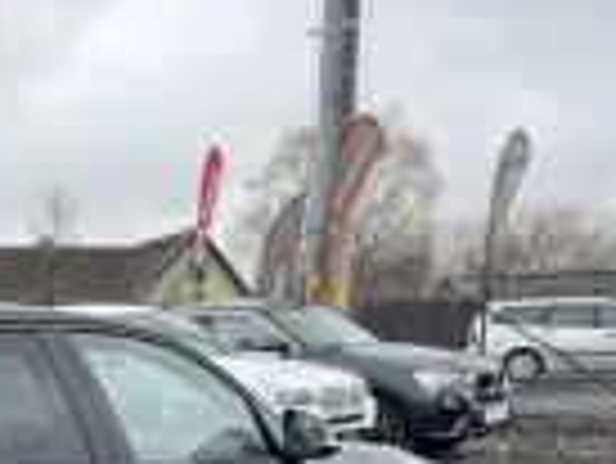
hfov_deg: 27.3
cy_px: 554
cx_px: -108
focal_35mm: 63
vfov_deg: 21.7
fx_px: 1122
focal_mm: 6.76
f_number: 1.78
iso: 100
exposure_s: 1/1271
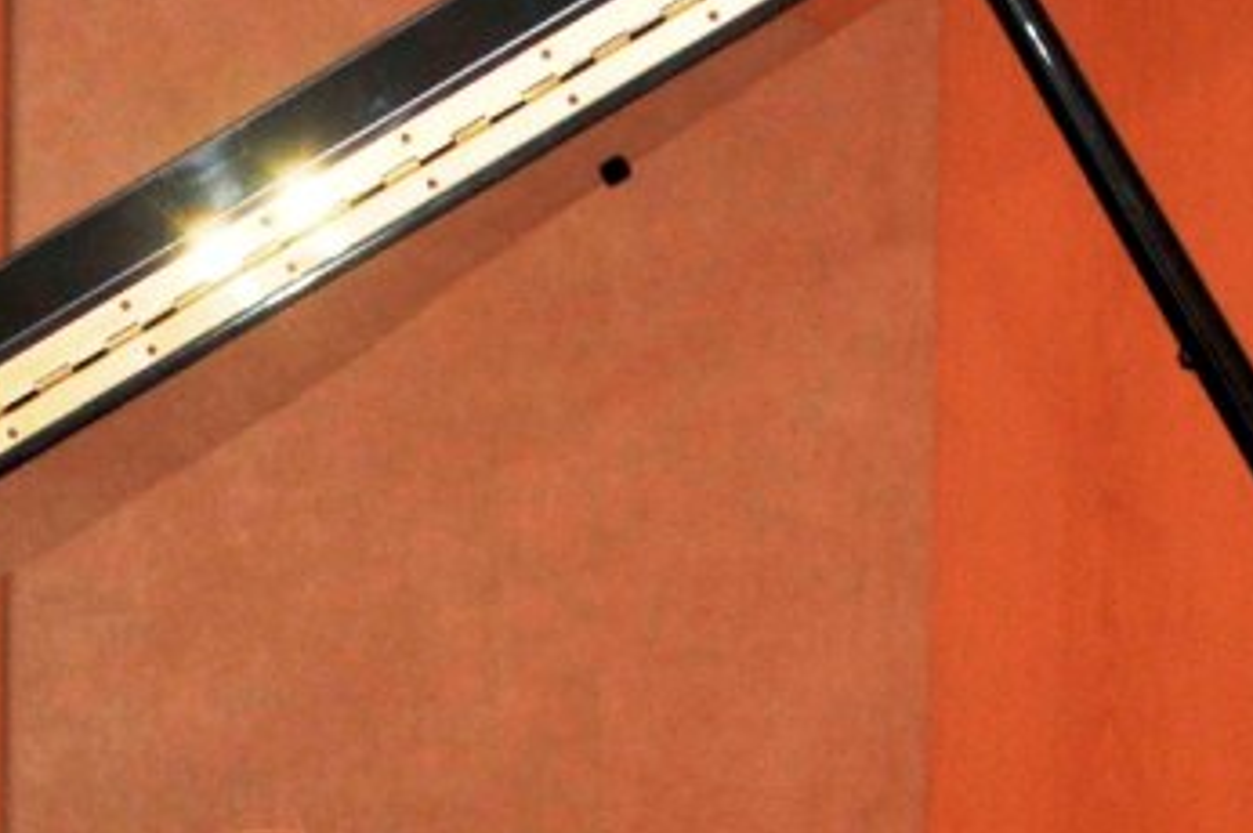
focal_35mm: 195
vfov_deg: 6.9
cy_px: 1193
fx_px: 6781
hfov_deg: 10.5
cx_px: 237
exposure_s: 1/160
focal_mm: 30
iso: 640
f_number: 4.5
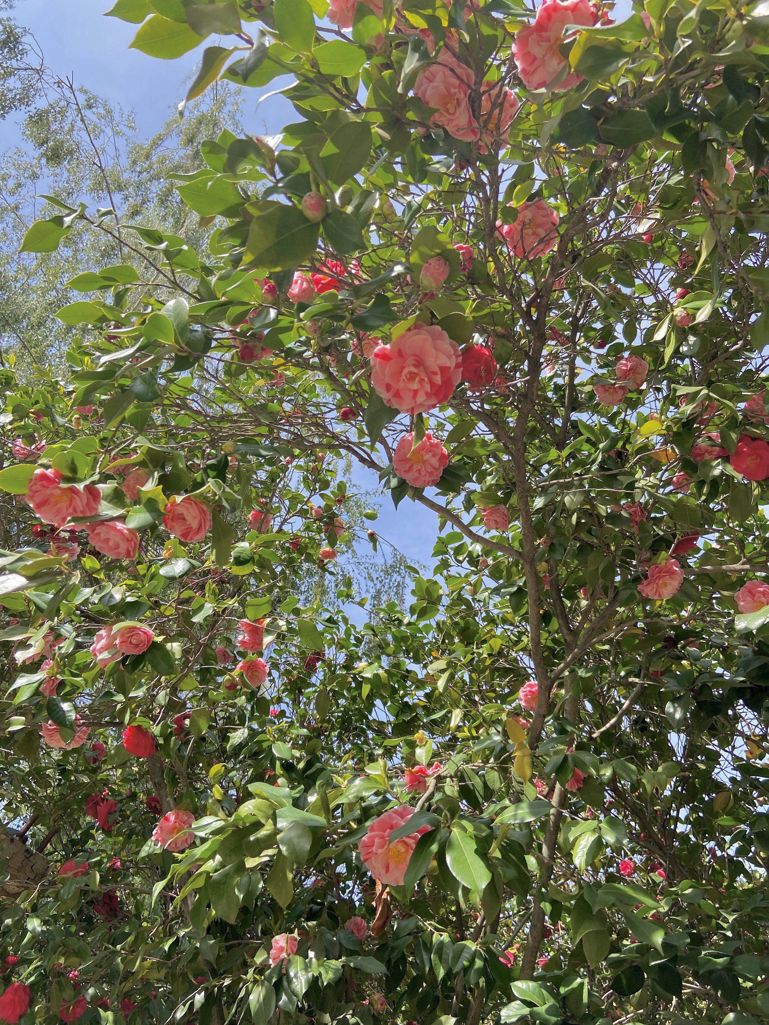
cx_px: 384
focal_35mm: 26
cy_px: 512
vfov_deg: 67.3
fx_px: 770
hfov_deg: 53.1
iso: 32
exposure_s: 1/845
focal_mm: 4.25
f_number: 1.8
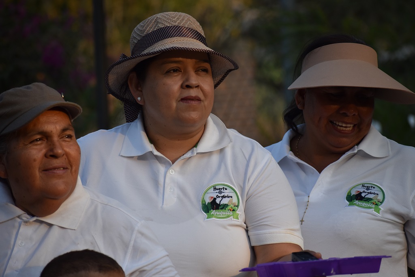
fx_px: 2766
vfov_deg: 5.7
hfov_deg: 8.6
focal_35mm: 240
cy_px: 138
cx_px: 208
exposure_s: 1/1250
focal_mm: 160
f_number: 5
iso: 400
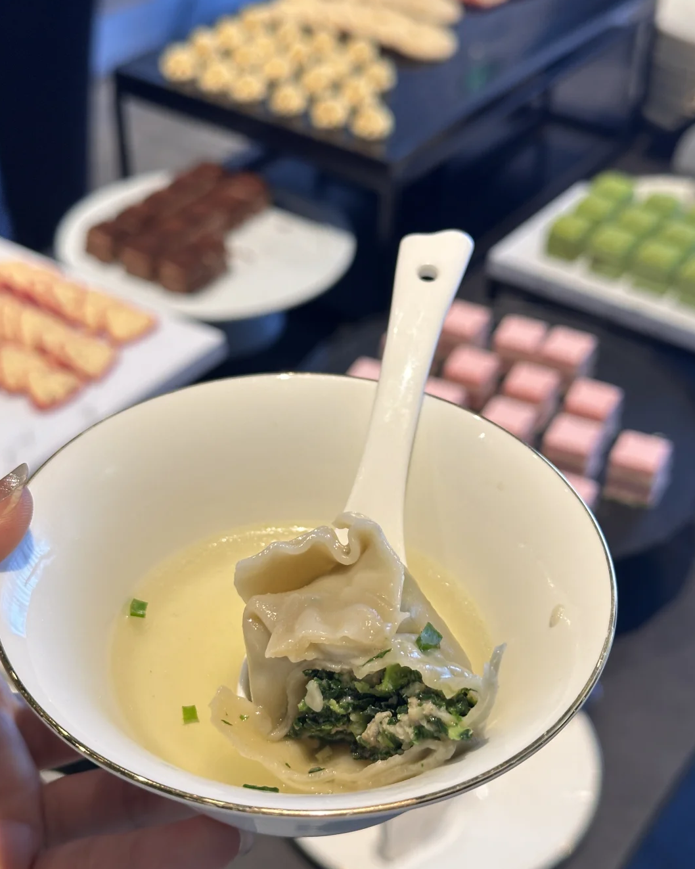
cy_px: 469
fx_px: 1312
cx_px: 349
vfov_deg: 36.6
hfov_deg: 29.7
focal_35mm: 51
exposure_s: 1/63
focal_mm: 6.86
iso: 80
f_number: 1.78
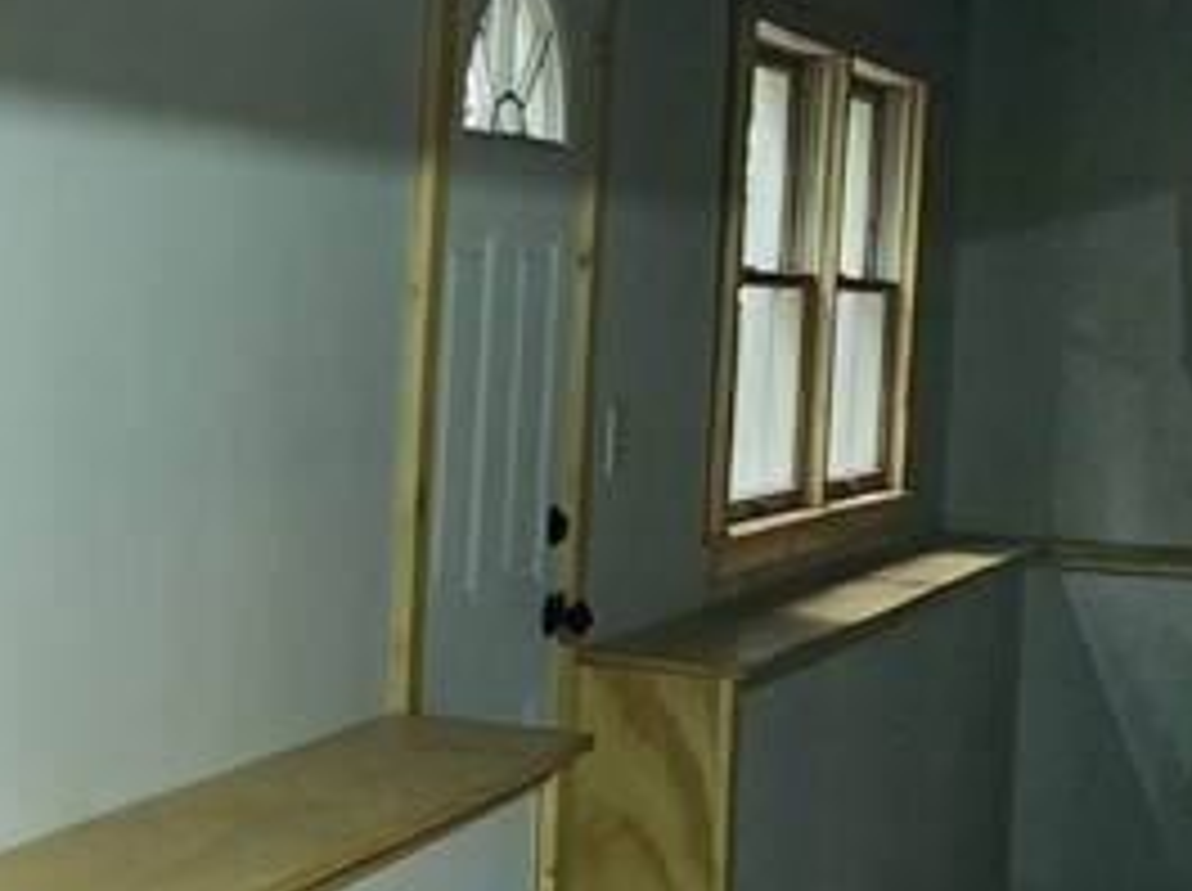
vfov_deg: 16.5
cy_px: 320
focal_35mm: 89
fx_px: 3061
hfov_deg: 18.8
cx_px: -702
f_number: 1.8
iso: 250
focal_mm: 6.4
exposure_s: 1/120
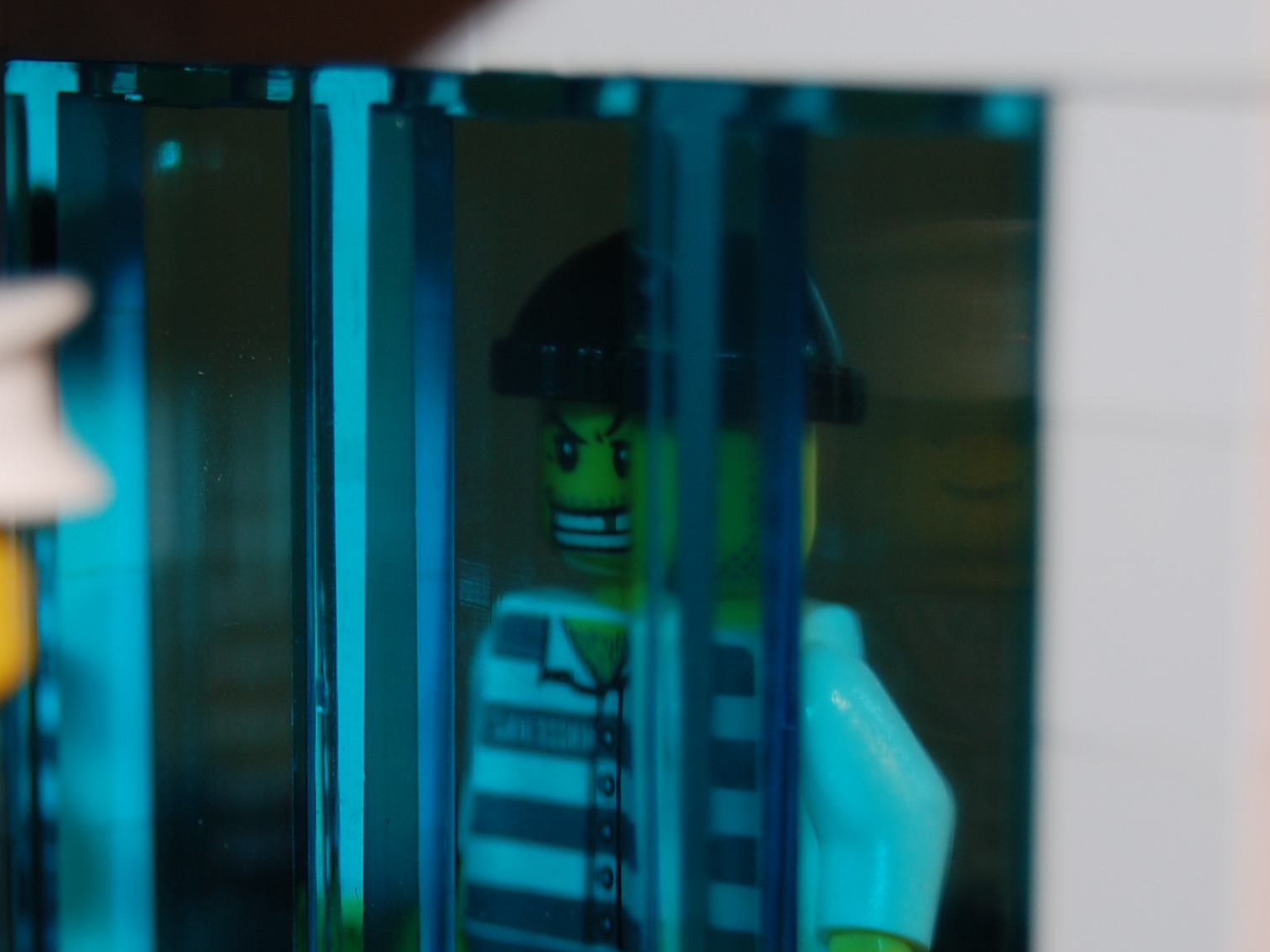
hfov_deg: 13.1
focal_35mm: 150
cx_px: 377
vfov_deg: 9.9
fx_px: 5503
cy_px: 792
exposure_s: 1/125
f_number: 5.6
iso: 200
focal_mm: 52
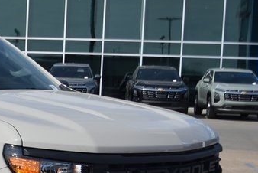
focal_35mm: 100
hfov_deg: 19.1
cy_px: 161
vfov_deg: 13.6
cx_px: -60
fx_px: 717
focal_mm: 22
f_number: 4.5
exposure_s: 1/1250
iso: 100
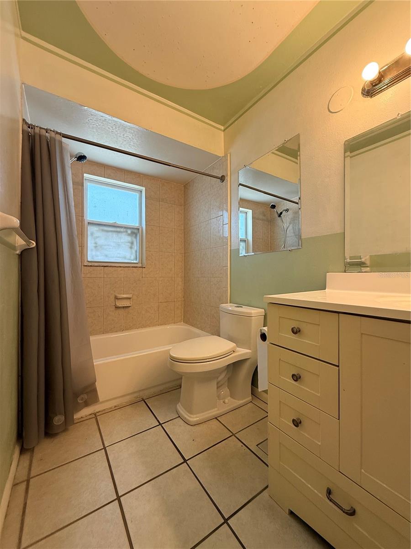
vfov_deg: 102.1
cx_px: 206
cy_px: 274
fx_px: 222
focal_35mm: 14
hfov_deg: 85.7
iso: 125
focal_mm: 2.22
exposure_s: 1/120
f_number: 2.2
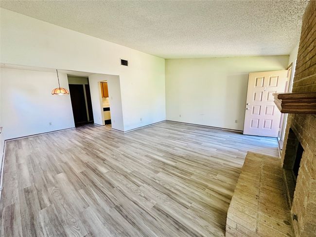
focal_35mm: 14
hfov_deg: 102.0
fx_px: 128
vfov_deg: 85.7
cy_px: 118
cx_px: 158
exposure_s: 1/60
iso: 250
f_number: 2.2
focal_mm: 2.22
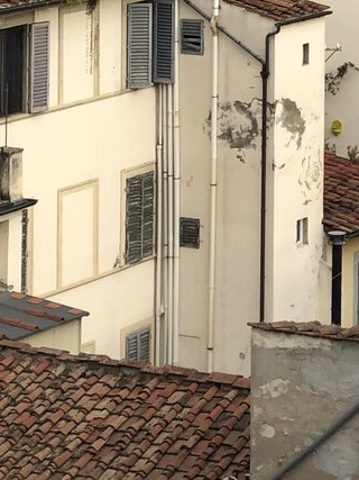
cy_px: -254
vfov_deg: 9.8
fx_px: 2698
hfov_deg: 7.6
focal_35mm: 195
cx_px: 418
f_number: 2.4
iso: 16
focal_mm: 6
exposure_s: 1/448
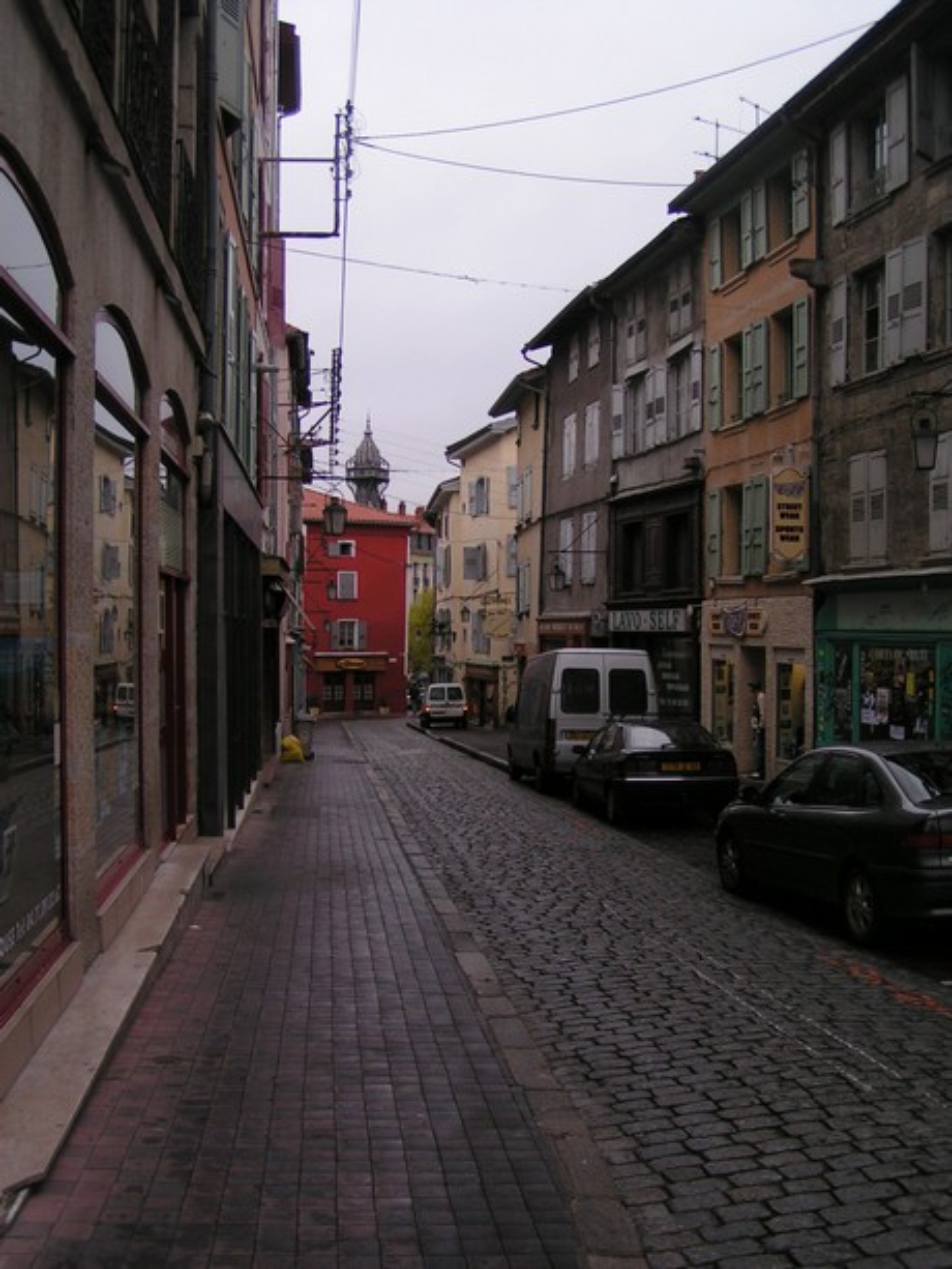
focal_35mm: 38
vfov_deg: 49.0
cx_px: 476
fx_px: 1393
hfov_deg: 37.7
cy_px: 634
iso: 50
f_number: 3.5
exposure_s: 1/60
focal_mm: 5.8
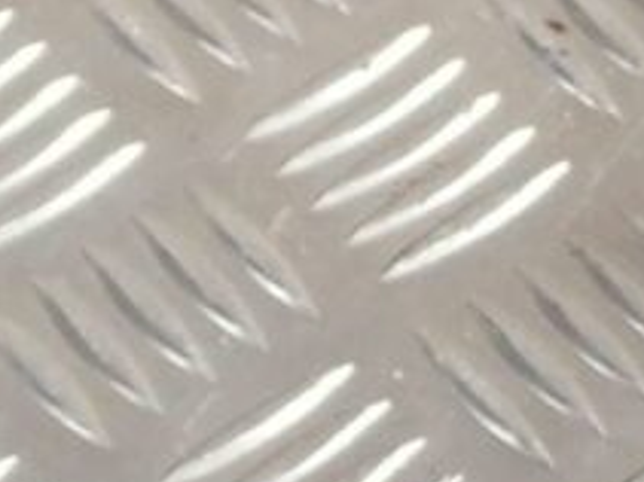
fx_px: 3328
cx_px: 1831
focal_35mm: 179
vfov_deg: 7.6
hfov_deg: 9.2
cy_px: 1251
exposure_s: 1/50
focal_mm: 4.75
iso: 100
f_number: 1.8
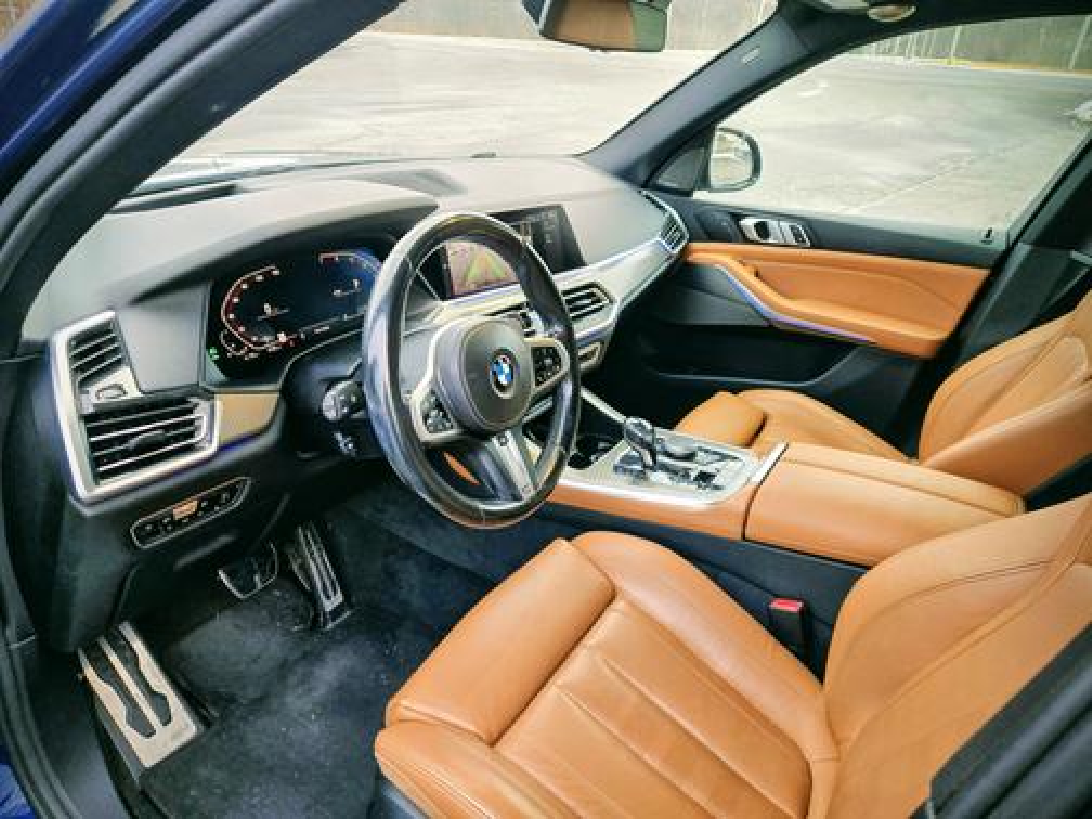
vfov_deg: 58.9
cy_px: 410
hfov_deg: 73.9
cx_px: 546
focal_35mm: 23
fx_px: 726
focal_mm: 5.4
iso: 200
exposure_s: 1/120
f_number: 1.8
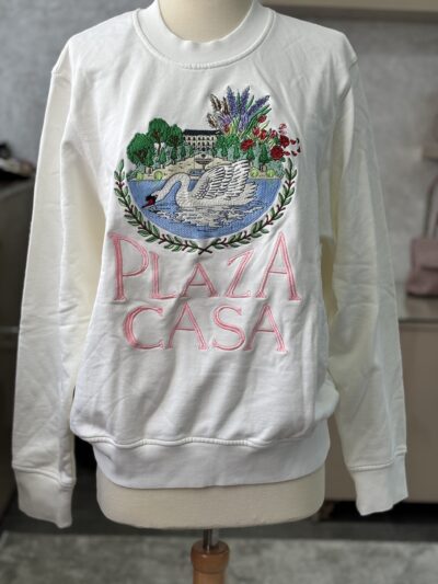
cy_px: 292
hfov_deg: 28.0
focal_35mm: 52
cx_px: 219
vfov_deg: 36.8
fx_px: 877
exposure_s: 1/128
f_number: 1.6
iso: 25
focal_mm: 5.96
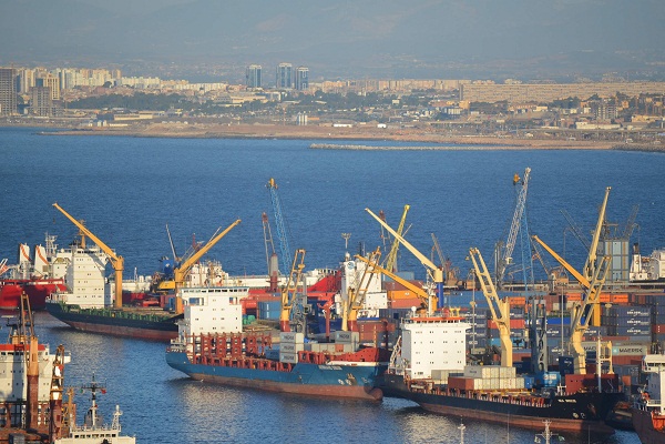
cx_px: 332
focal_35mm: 300
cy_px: 222
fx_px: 5541
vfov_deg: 4.6
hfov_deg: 6.9
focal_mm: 200
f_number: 6.3
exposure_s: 1/640
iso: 200
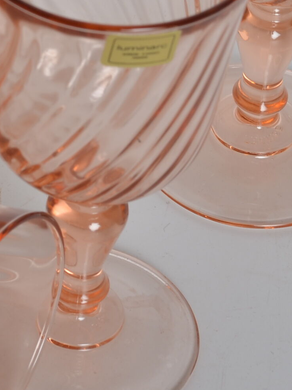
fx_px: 3036
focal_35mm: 270
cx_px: -227
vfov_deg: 7.3
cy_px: -1
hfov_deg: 5.4
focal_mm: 50
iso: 100
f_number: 11
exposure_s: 1/125
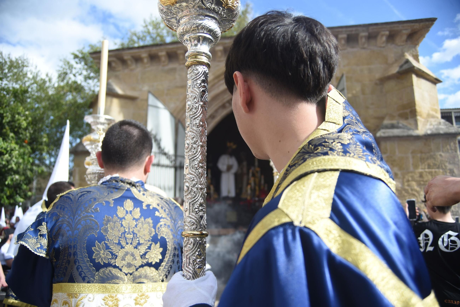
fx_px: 371
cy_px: 154
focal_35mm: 29
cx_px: 230
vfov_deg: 45.0
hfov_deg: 63.6
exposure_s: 1/400
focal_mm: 29
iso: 100
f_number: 5
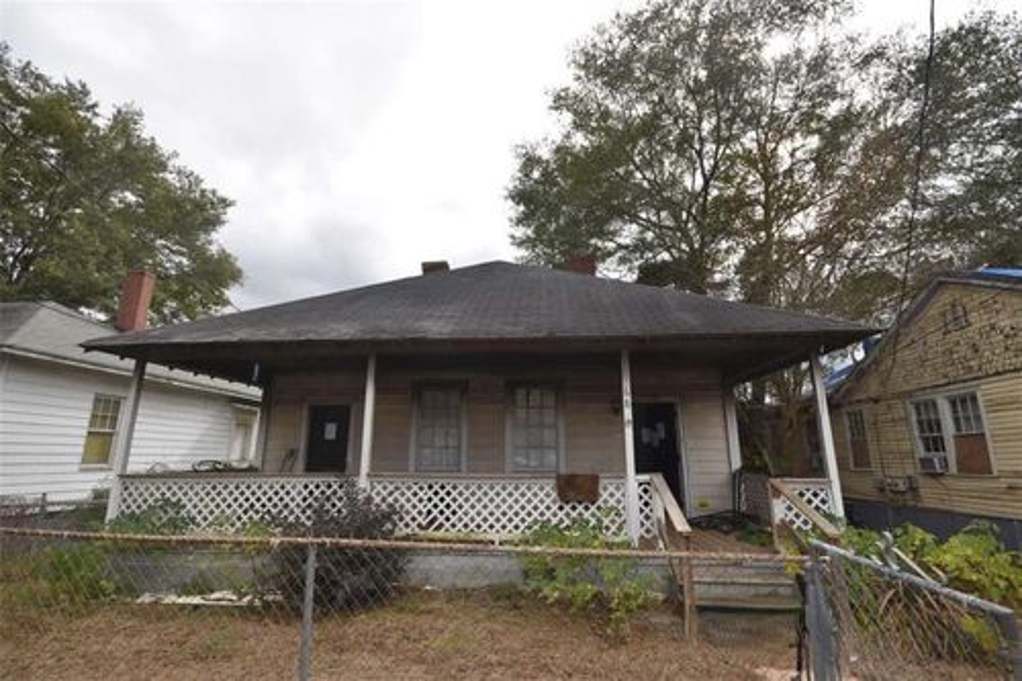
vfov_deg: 69.6
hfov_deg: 92.5
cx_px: 511
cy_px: 340
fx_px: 490
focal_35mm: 17
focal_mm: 11.5
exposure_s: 1/200
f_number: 7.1
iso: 100
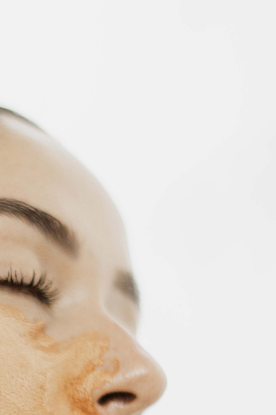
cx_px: -55
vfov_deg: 13.5
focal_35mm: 148
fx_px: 1702
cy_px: 491
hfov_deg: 9.2
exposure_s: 1/125
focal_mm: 50
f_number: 1.8
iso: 640
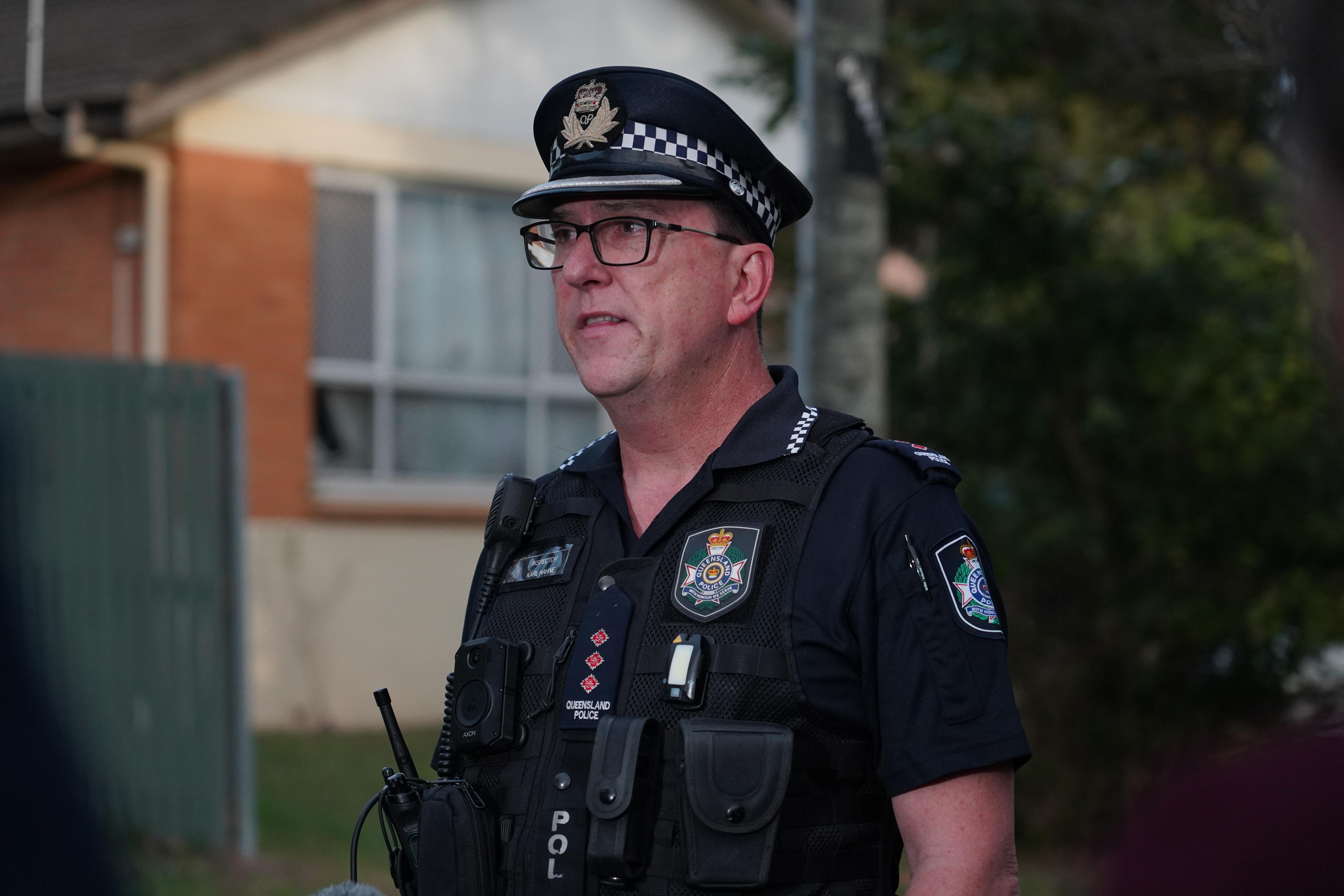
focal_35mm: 105
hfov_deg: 19.5
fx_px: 3920
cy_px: 448
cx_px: 672
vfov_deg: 13.0
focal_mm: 105
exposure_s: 1/640
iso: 2500
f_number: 4
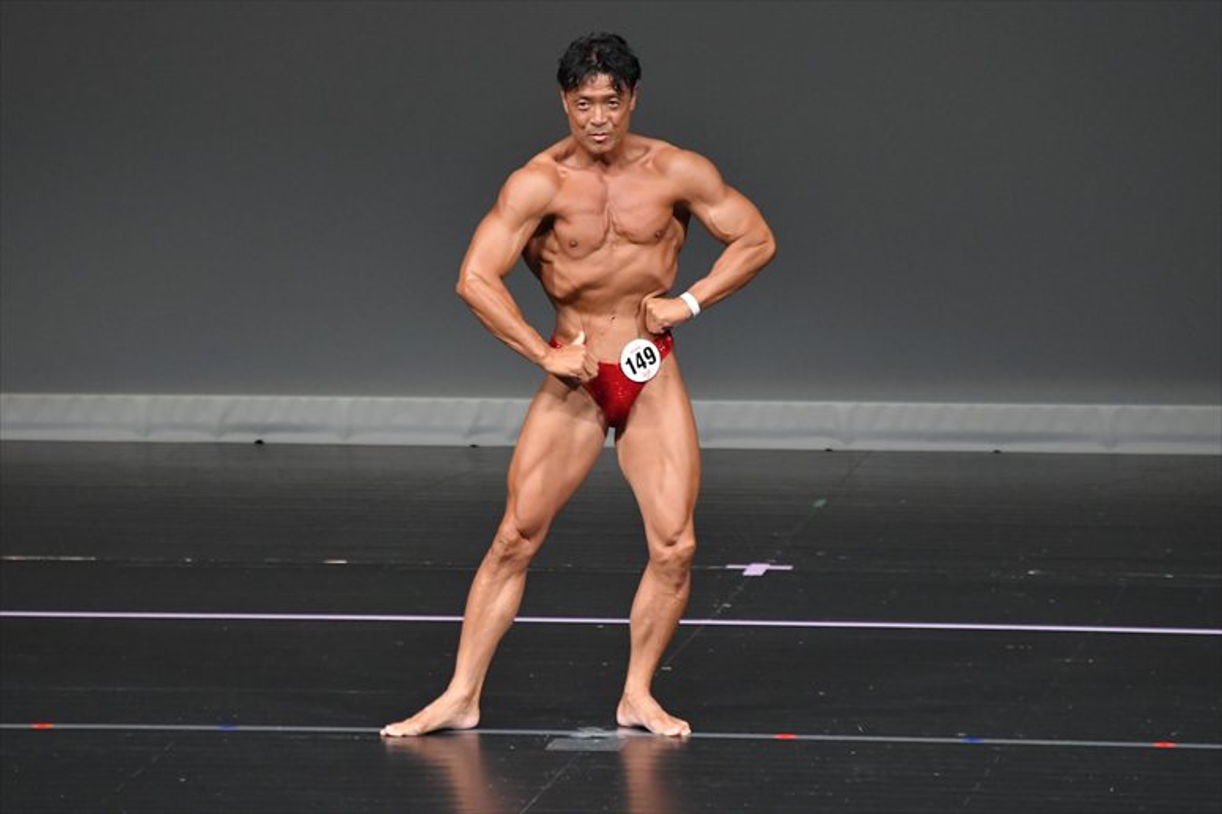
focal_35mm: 375
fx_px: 12723
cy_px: 407
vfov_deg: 3.7
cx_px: 611
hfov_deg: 5.5
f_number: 5.6
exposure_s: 1/400
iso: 4000
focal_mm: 250
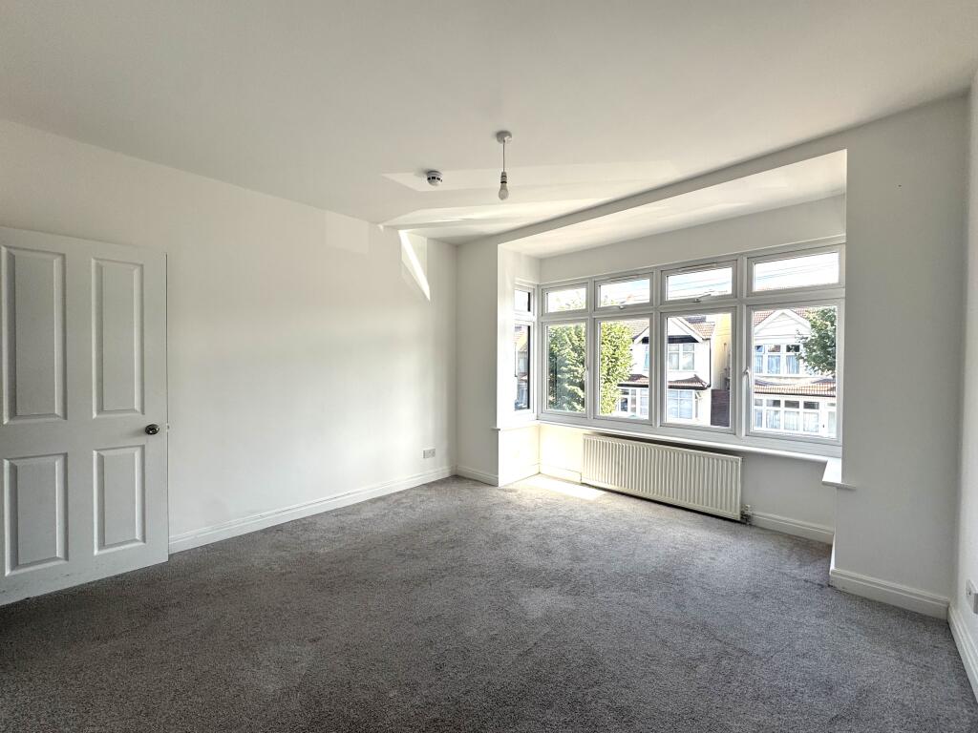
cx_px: 489
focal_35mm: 14
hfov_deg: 102.1
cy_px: 366
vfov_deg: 85.7
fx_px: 396
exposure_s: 1/259
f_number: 2.2
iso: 40
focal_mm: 2.22
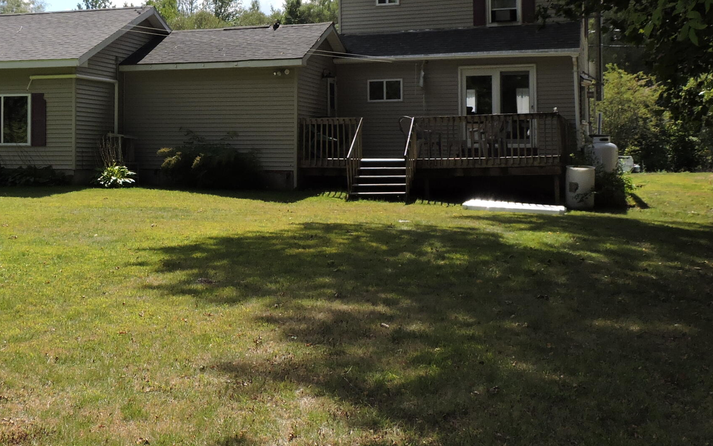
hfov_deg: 35.3
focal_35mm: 56
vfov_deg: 22.9
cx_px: 160
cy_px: 110
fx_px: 1088
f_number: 3.1
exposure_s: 1/1250
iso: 140
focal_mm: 5.4
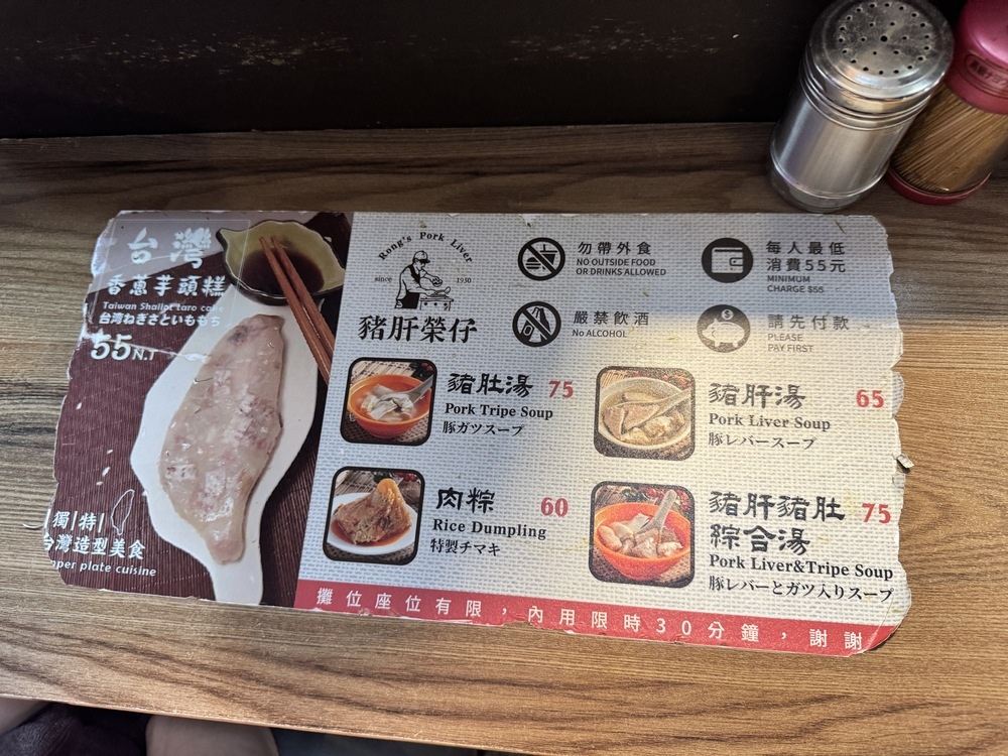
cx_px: 504
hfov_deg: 71.6
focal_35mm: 24
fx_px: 699
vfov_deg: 56.8
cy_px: 378
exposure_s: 1/60
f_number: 1.78
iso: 320
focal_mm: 6.76
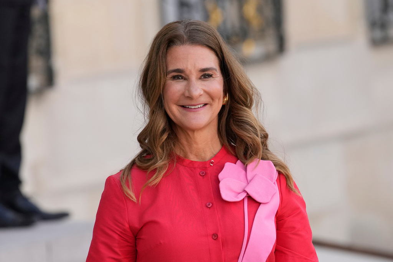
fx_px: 3275
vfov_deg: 4.6
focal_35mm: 300
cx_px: 196
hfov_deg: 6.9
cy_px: 131
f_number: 4
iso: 800
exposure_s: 1/1600
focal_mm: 200
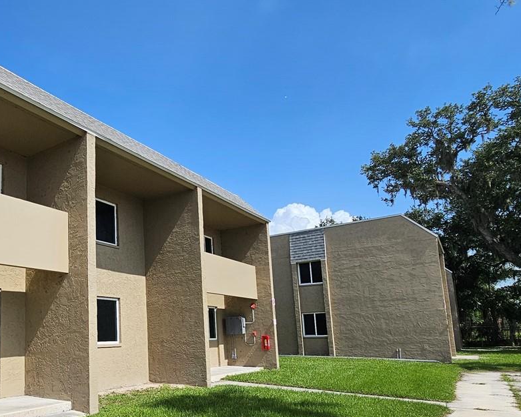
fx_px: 401
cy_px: 272
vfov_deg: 54.0
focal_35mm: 26
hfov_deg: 61.1
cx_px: 110
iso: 50
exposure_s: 1/3117
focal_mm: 2.2
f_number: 2.2
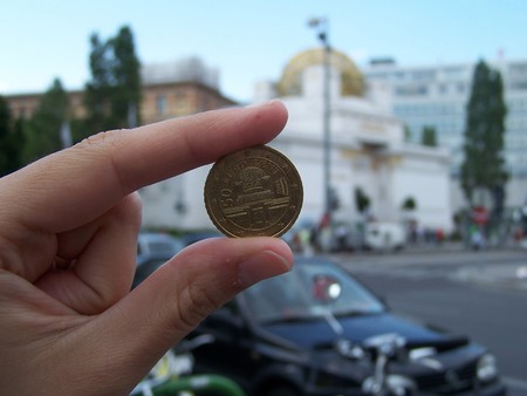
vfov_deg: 33.6
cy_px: 198
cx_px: 264
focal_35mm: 43
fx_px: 655
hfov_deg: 43.8
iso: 80
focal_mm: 7.1
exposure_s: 1/400
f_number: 2.9
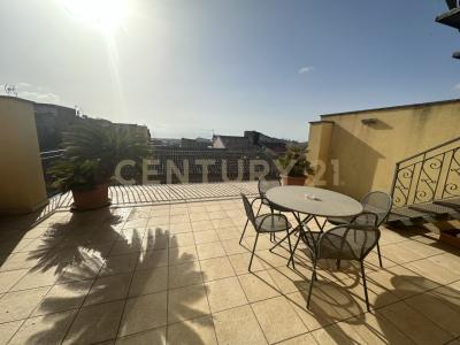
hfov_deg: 102.1
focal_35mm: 14
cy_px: 172
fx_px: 186
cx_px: 230
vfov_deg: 85.7
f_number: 2.2
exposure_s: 1/2053
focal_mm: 2.22
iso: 50
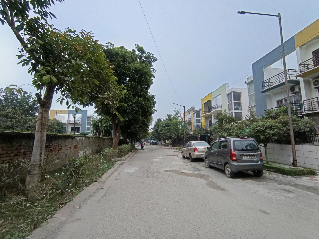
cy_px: 117
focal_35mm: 17
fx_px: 157
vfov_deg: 74.7
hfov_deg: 91.0
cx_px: 162
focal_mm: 1.65
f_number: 2.2
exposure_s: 1/496
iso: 50
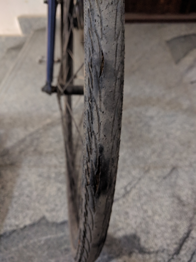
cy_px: 131
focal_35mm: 26
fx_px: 196
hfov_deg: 53.1
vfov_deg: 67.3
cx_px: 98
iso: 501
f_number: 2
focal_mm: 4.67
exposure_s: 1/55.7
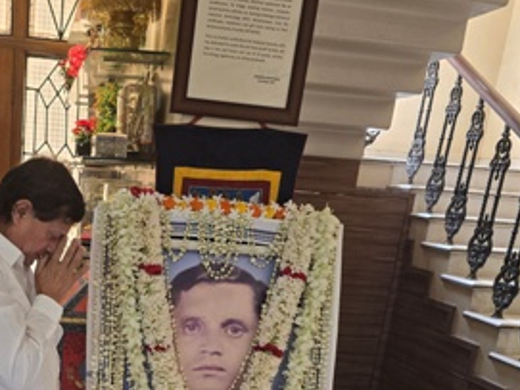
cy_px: 325
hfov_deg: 48.6
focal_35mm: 38
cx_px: 201
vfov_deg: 36.1
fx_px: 571
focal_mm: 6.3
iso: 160
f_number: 1.7
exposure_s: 1/101
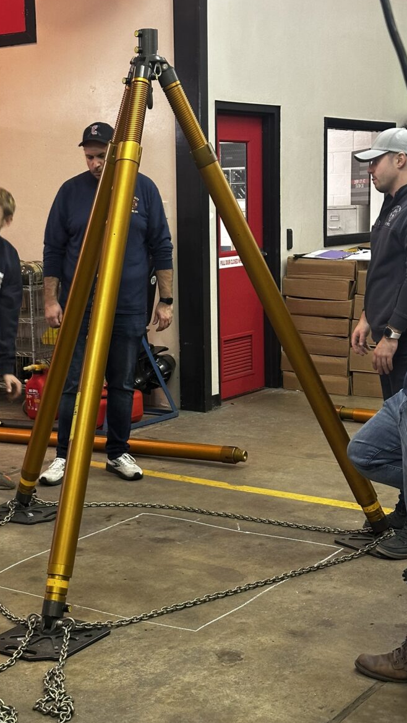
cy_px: 343
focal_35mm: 61
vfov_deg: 34.3
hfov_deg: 19.7
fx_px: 1171
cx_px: 139
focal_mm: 6.86
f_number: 1.78
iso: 250
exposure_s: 1/40
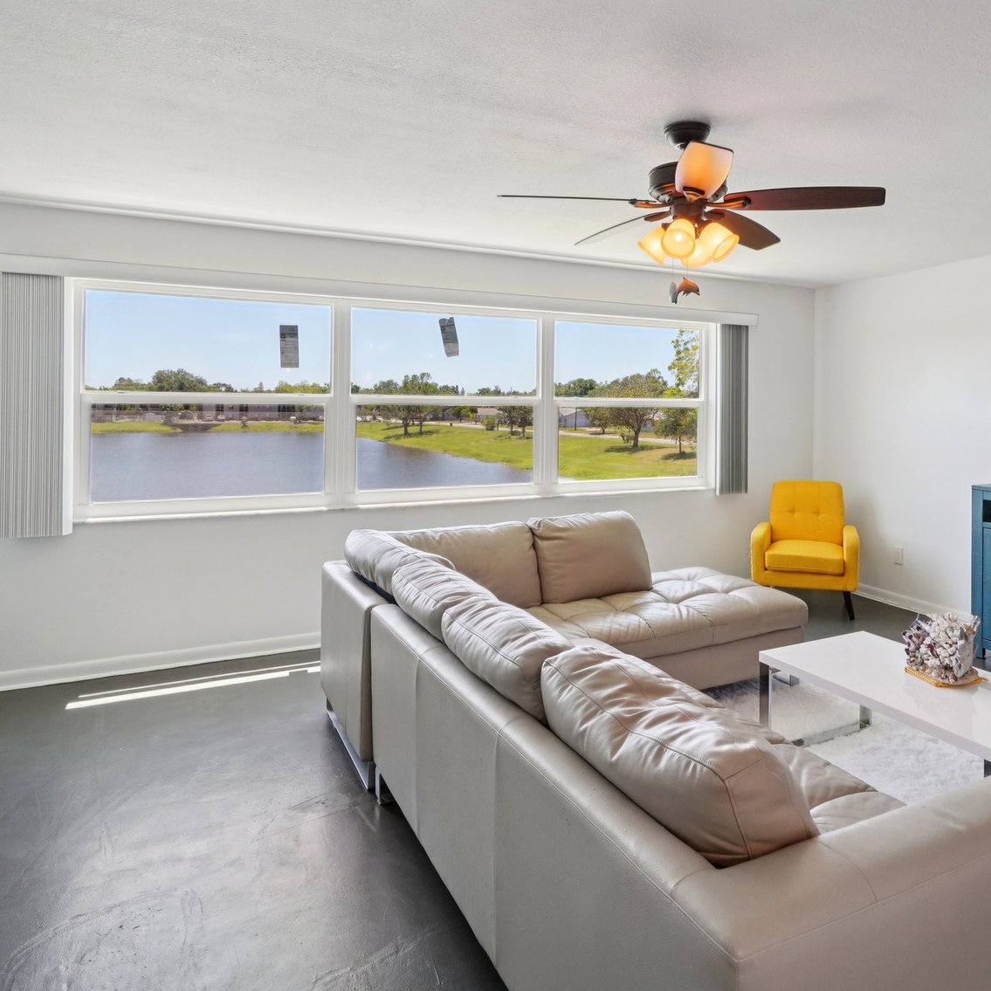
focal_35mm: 23
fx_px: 745
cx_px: 636
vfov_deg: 66.9
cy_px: 419
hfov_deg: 66.0
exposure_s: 1/30
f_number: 8
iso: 125
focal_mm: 10
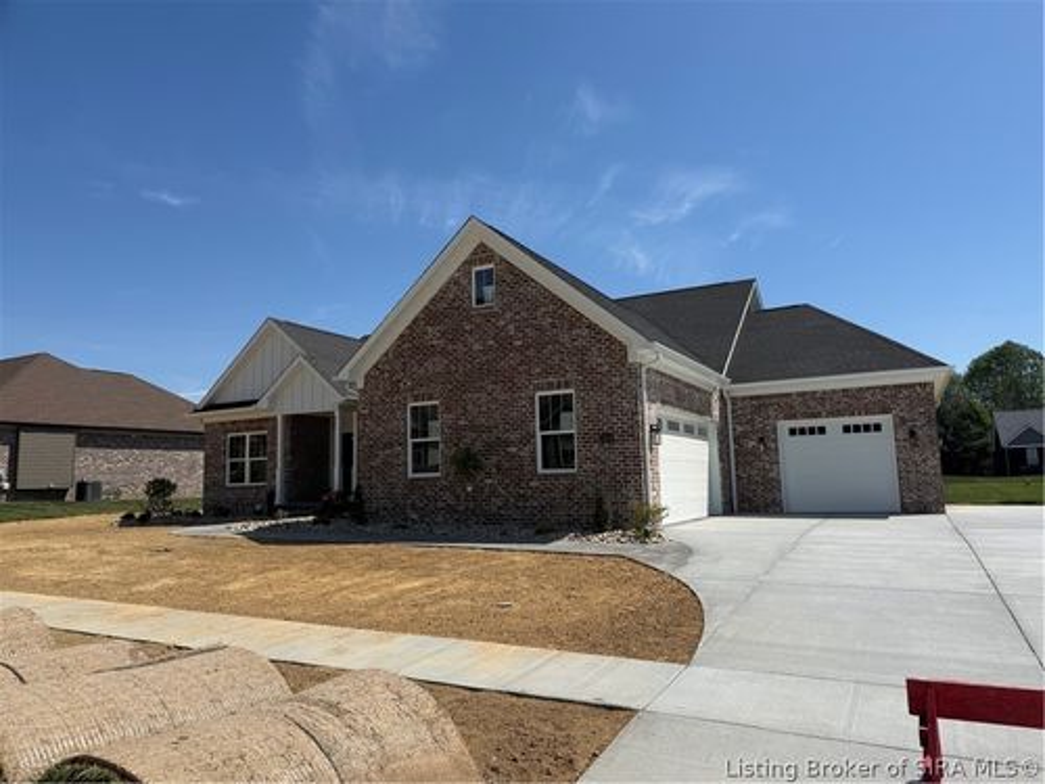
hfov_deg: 71.6
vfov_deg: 56.8
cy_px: 392
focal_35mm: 24
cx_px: 522
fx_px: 725
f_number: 1.78
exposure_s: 1/7353
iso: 80
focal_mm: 6.76
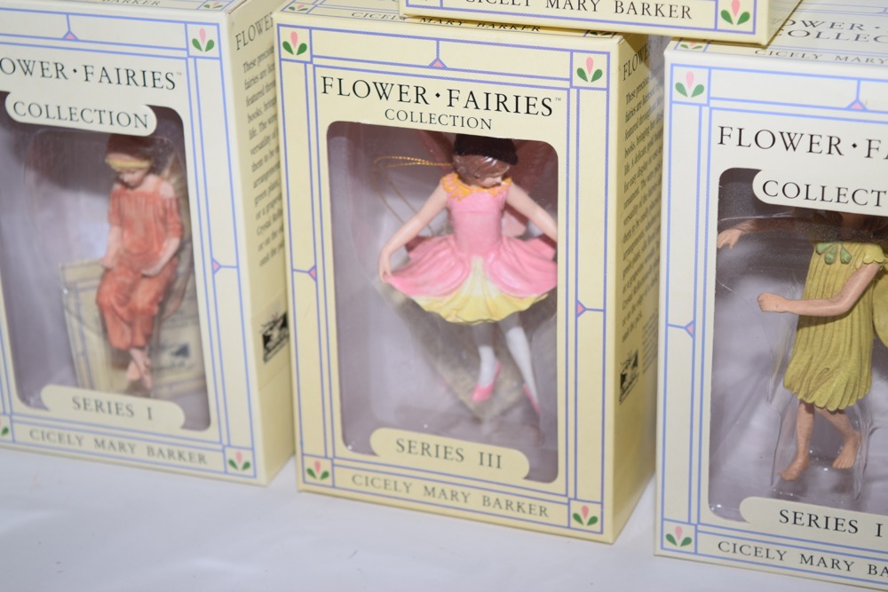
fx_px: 2035
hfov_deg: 24.6
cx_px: 444
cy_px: 296
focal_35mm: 82
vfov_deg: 16.6
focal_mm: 55
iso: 250
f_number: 5.6
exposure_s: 1/60
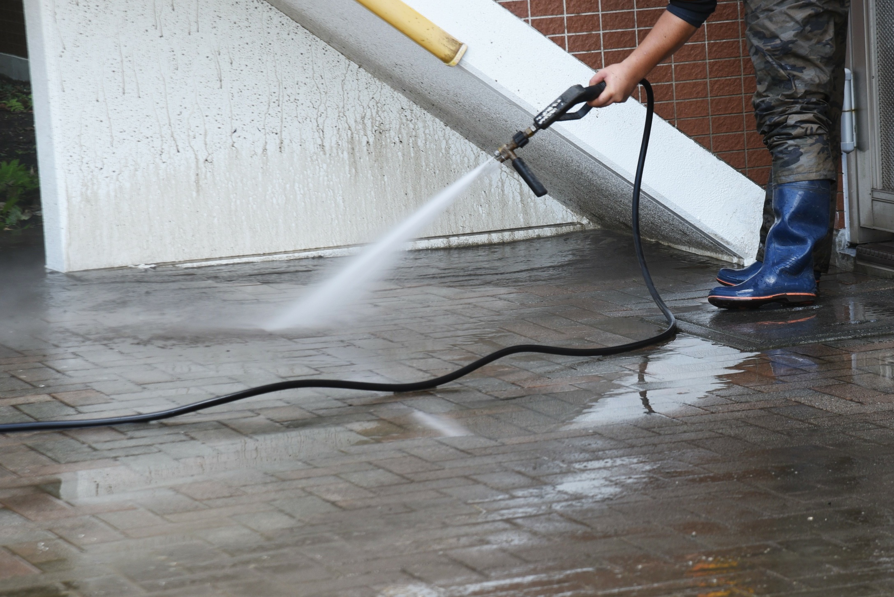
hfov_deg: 17.1
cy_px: 298
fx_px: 2981
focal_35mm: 120
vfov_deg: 11.4
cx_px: 447
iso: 400
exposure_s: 1/160
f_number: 7.1
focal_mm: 120
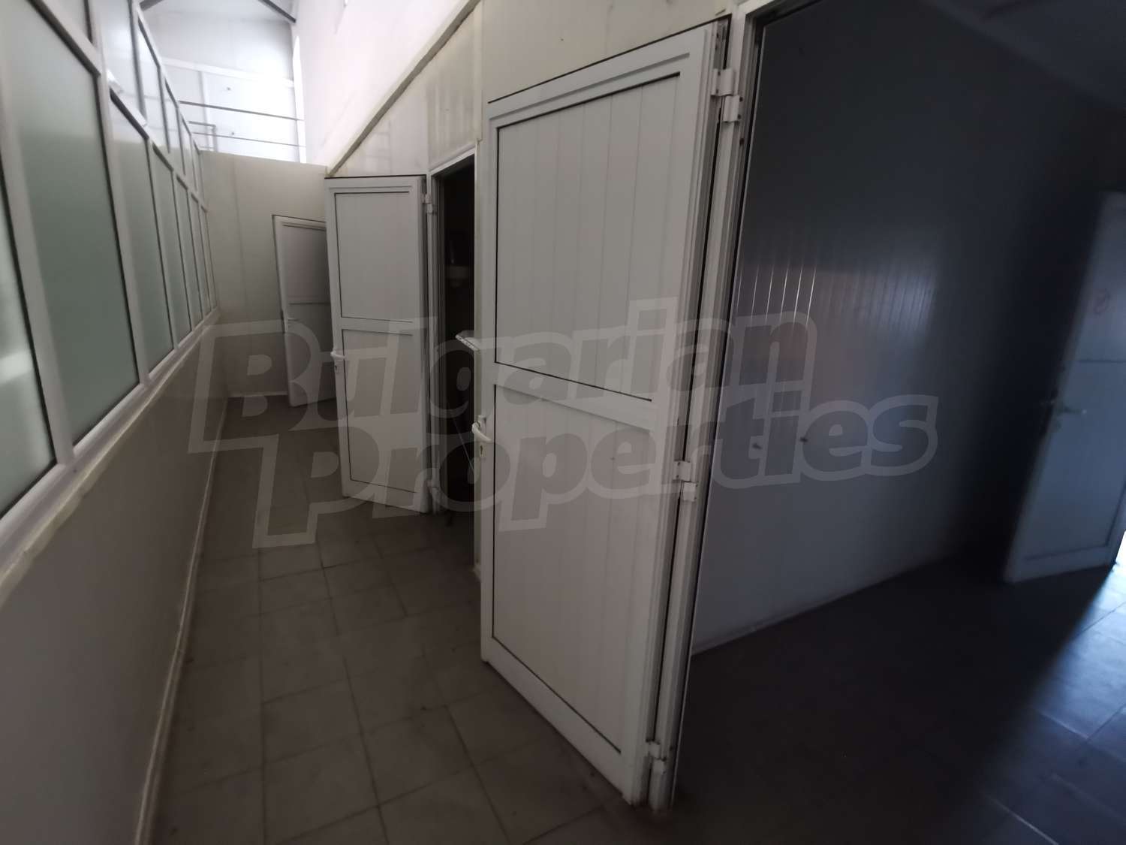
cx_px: 563
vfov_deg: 74.7
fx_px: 553
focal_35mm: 17
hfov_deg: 91.0
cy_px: 422
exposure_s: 1/20
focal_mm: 2.23
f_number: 2.2
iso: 640
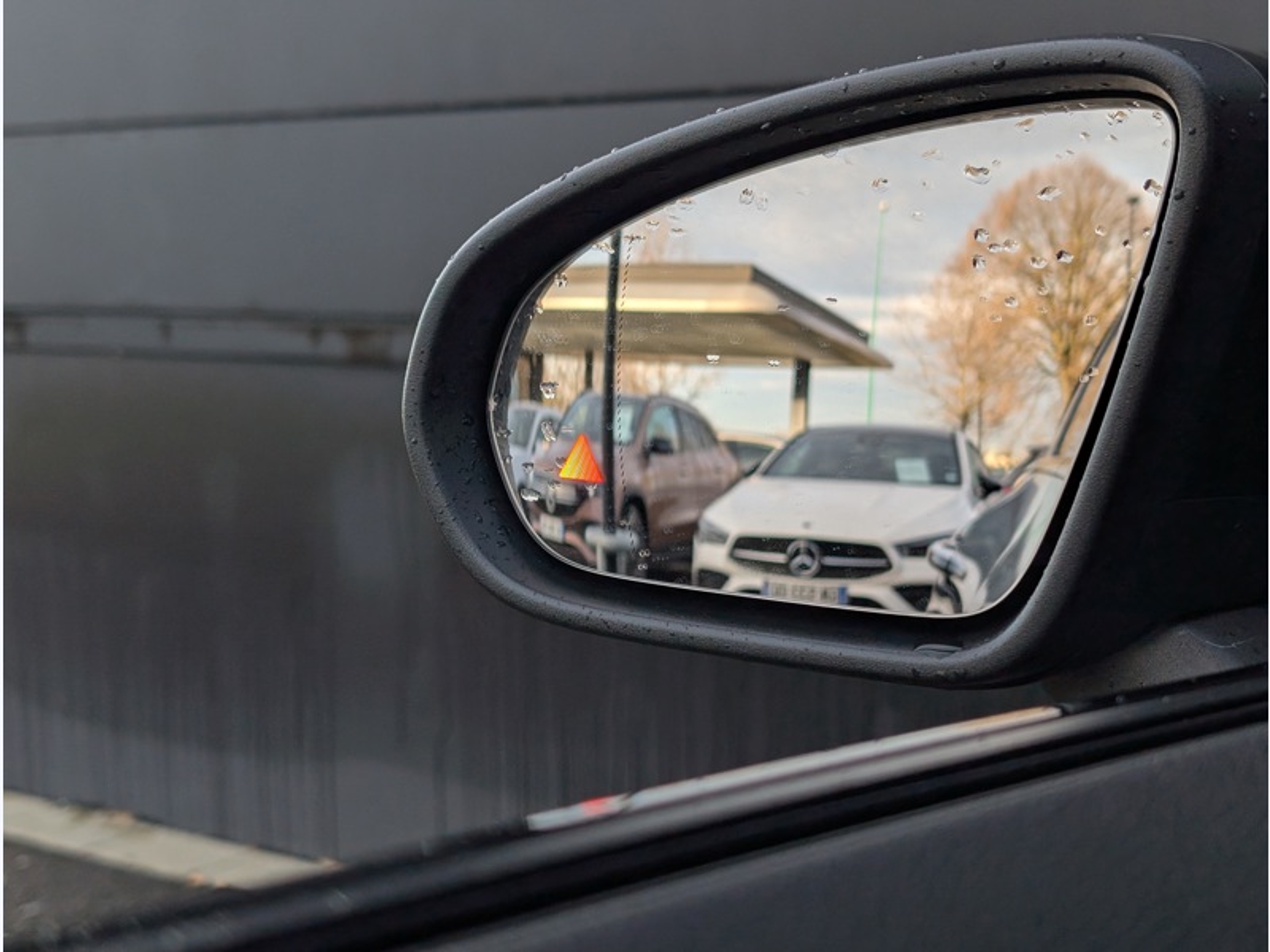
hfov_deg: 38.9
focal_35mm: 49
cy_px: 476
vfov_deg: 29.7
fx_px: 1798
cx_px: 635
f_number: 1.68
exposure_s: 1/309
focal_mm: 6.9
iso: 19
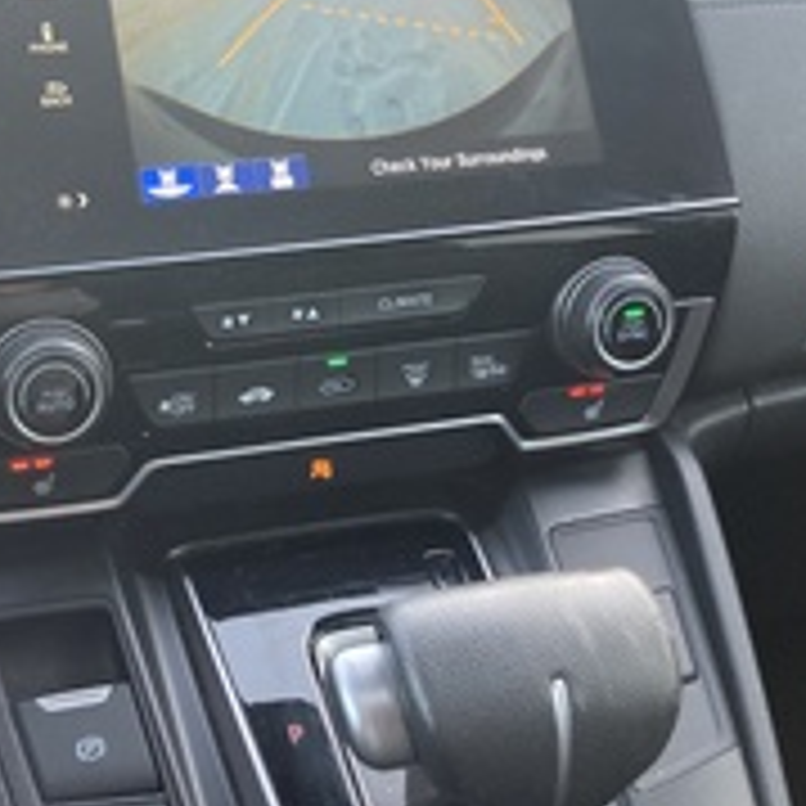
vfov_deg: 29.4
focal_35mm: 58
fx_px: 1528
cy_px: 304
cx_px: 225
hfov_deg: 29.2
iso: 80
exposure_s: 1/73
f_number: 1.8
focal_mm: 3.99
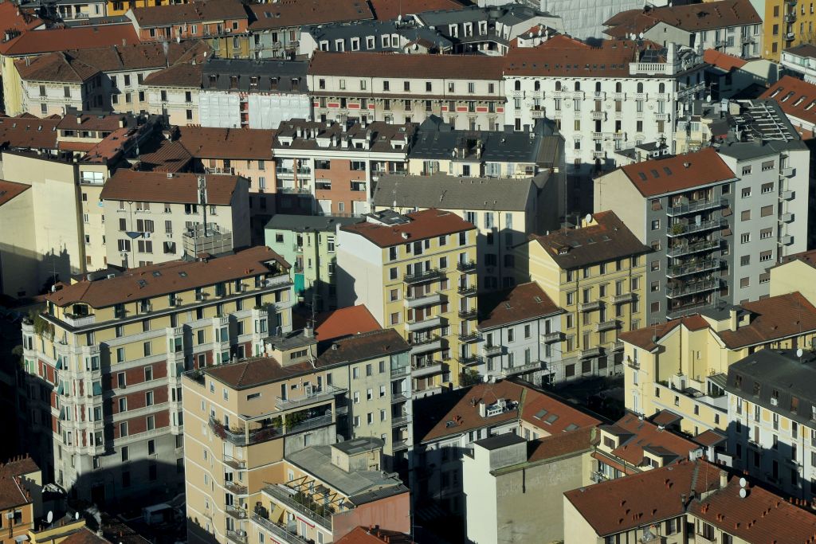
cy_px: 272
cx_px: 408
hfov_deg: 17.1
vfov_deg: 11.4
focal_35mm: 120
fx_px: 2720
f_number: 14
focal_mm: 120
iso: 400
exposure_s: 1/400
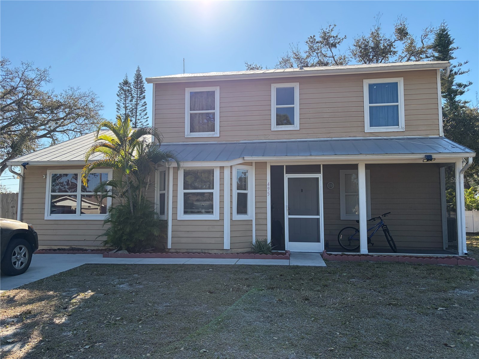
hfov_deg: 67.3
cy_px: 180
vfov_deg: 53.1
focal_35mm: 26
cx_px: 240
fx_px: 360
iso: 64
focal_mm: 5.96
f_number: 1.6
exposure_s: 1/2364
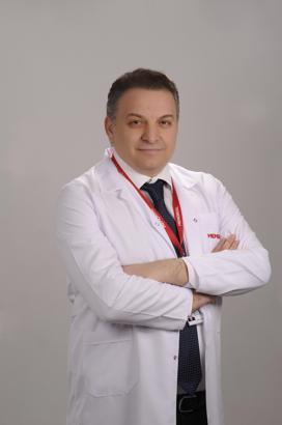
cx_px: 141
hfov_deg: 10.9
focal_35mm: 125
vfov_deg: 16.4
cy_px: 212
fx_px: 1474
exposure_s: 1/200
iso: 200
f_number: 18
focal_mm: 125
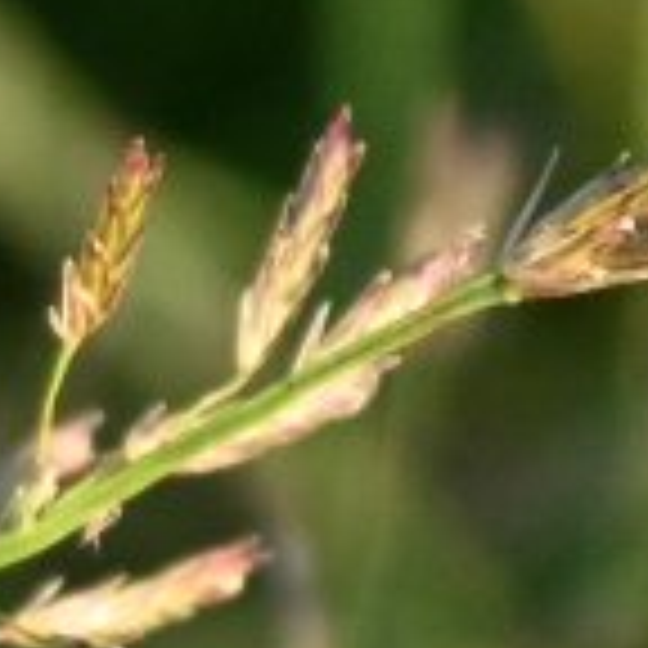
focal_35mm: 665
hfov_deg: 2.6
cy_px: 1550
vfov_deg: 2.6
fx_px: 14078
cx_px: -1512
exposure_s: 1/400
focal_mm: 47
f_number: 7.1
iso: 400
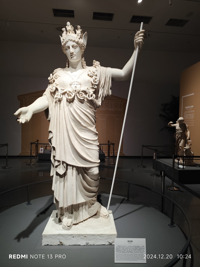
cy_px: 134
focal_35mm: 23
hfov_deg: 58.9
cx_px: 100
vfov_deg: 73.9
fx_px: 177
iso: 320
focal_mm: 6.19
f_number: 1.65
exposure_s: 1/50
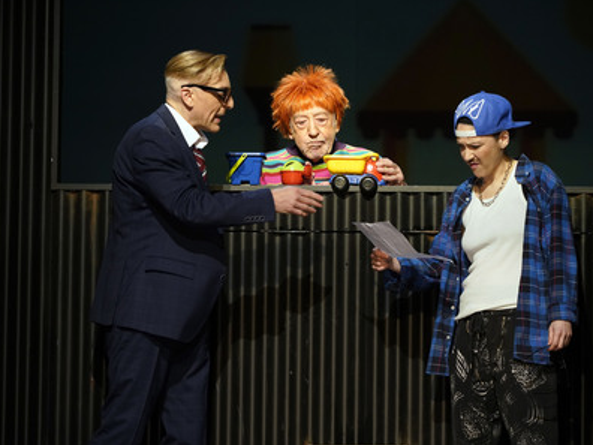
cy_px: 222
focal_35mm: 164
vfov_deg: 9.1
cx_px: 315
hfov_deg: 12.0
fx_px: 2809
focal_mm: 150
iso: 2000
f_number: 5.6
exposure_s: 1/250
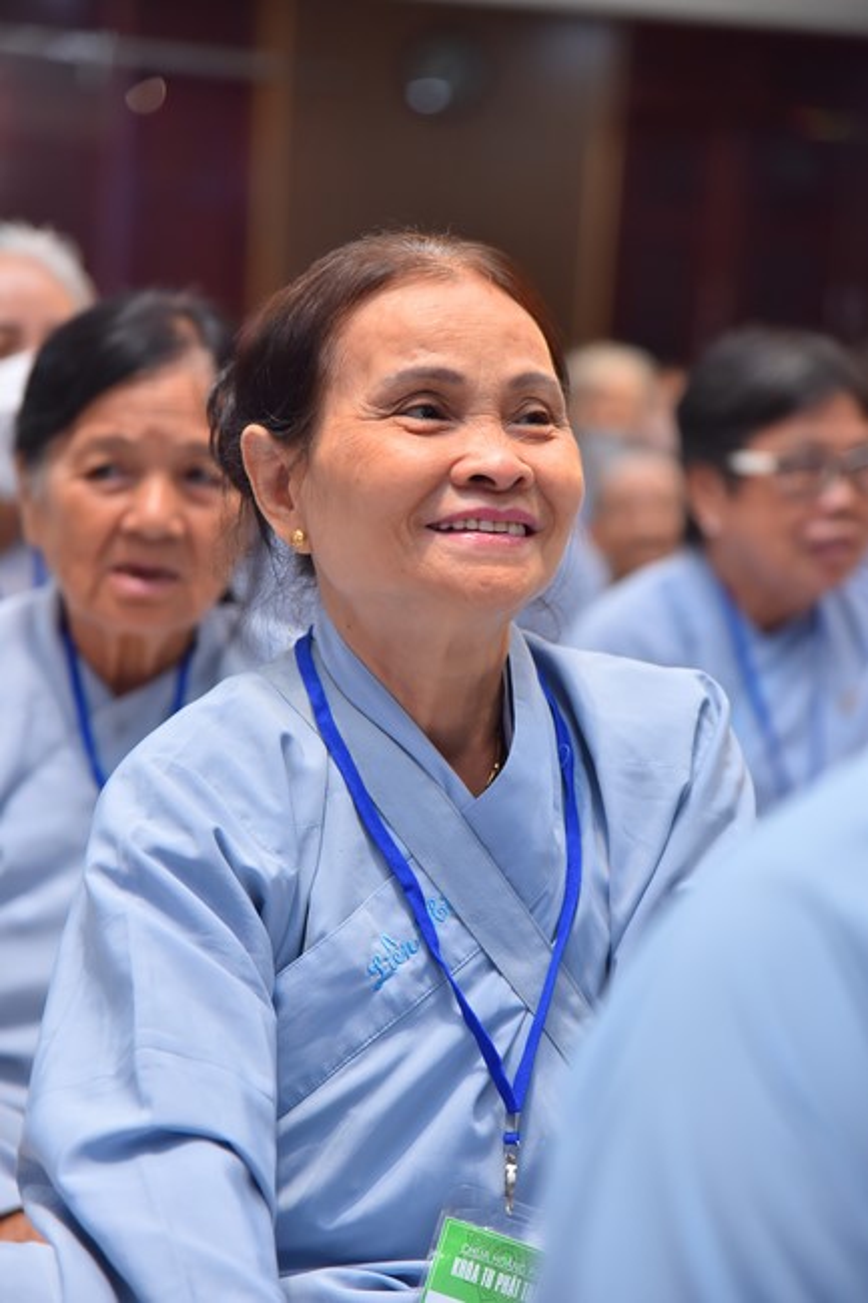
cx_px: 434
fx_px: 3799
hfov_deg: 13.0
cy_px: 652
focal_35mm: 105
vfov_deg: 19.5
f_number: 4.5
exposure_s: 1/160
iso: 1250
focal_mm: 105
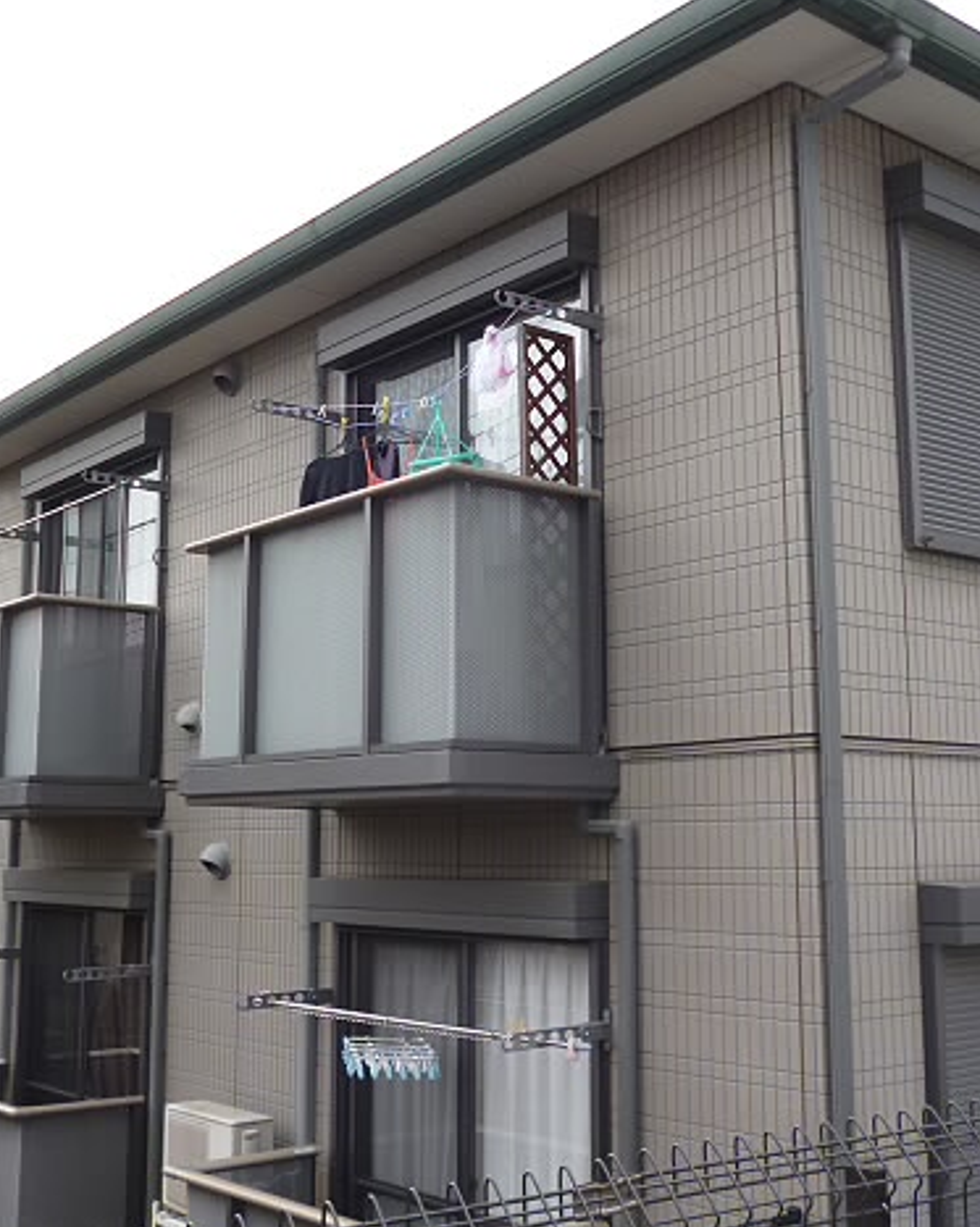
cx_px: 478
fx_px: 1488
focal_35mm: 41
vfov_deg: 44.8
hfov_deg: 36.5
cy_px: 603
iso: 100
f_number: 3.1
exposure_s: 1/320
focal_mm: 5
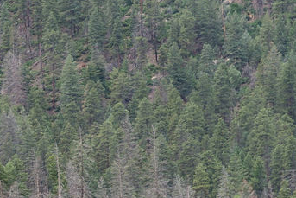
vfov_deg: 3.1
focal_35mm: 448
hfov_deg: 4.5
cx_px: -496
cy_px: 383
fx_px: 3685
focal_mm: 75
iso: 160
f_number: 8
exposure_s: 1/100
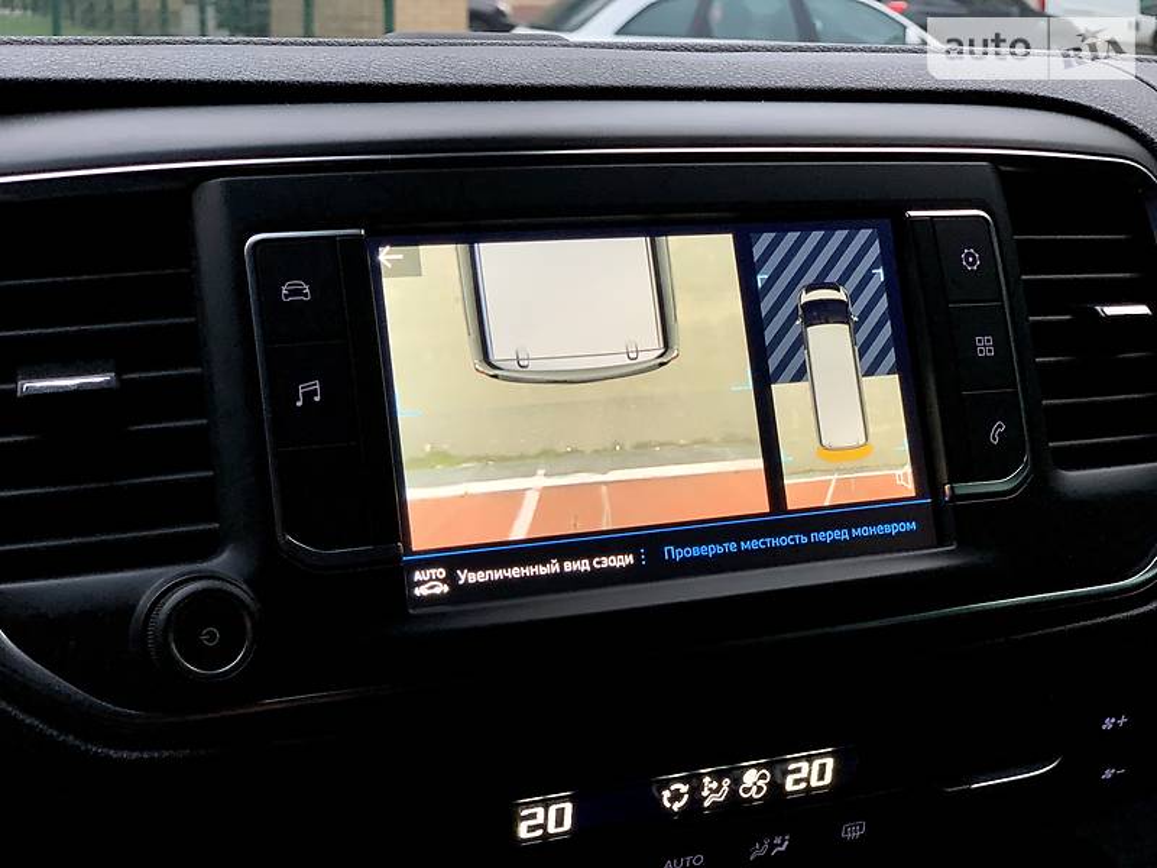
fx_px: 1738
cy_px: 434
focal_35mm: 52
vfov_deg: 28.0
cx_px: 578
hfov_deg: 36.8
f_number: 2.4
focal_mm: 6
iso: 100
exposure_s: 1/98
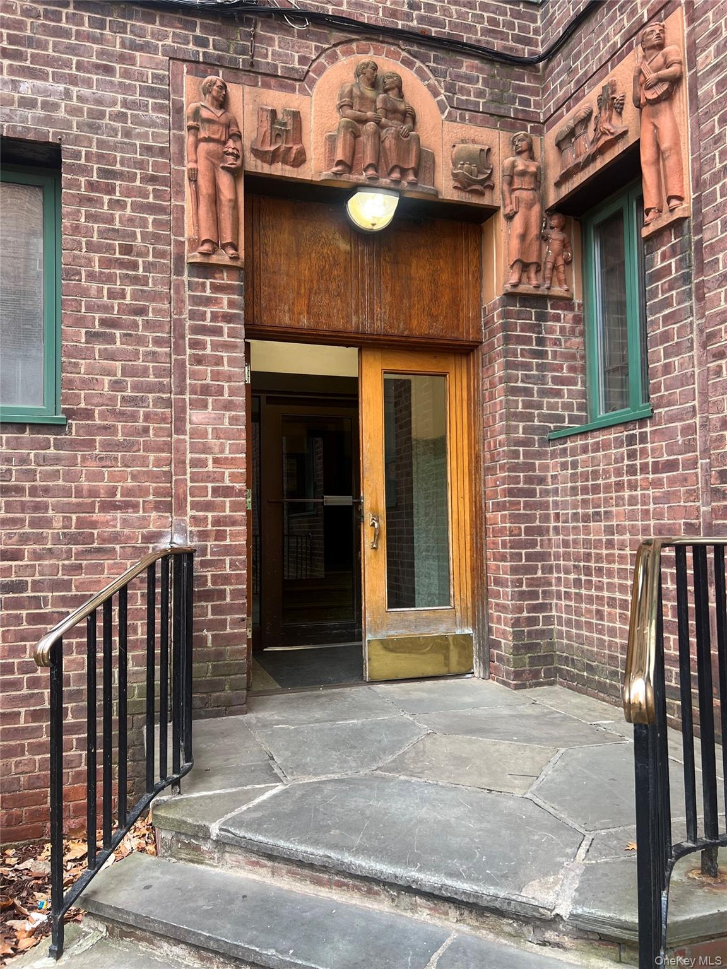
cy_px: 484
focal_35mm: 26
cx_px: 364
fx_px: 728
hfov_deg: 53.1
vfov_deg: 67.3
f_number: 1.5
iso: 50
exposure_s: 1/121
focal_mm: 5.7
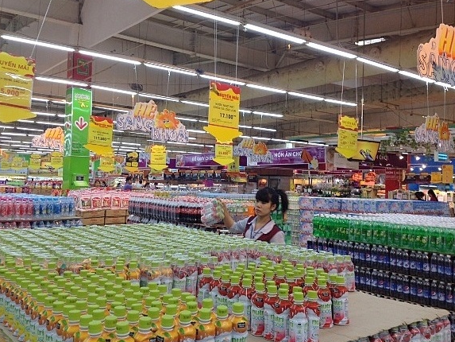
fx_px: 473
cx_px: 223
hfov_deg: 51.3
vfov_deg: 39.7
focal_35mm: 36
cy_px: 170
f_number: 2.4
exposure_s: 1/30
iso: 80
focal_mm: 4.28
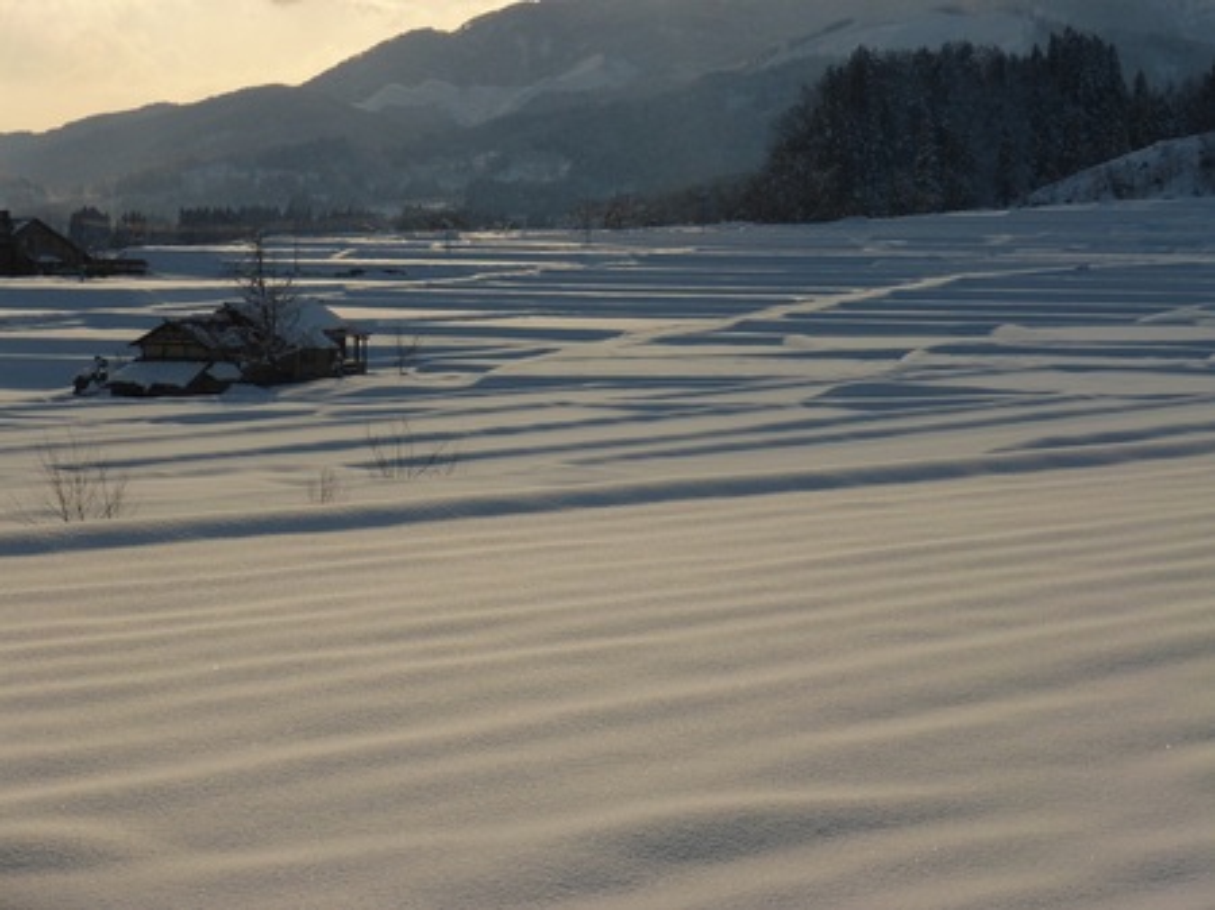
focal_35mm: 86
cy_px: 455
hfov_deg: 22.8
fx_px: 3017
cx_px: 608
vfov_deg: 17.2
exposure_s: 1/250
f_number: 14
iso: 100
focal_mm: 15.3
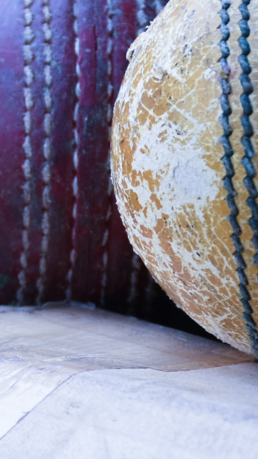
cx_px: 70
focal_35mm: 304
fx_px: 3698
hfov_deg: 4.0
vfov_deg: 7.1
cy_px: 253
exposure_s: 1/200
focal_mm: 52
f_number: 6.3
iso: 200
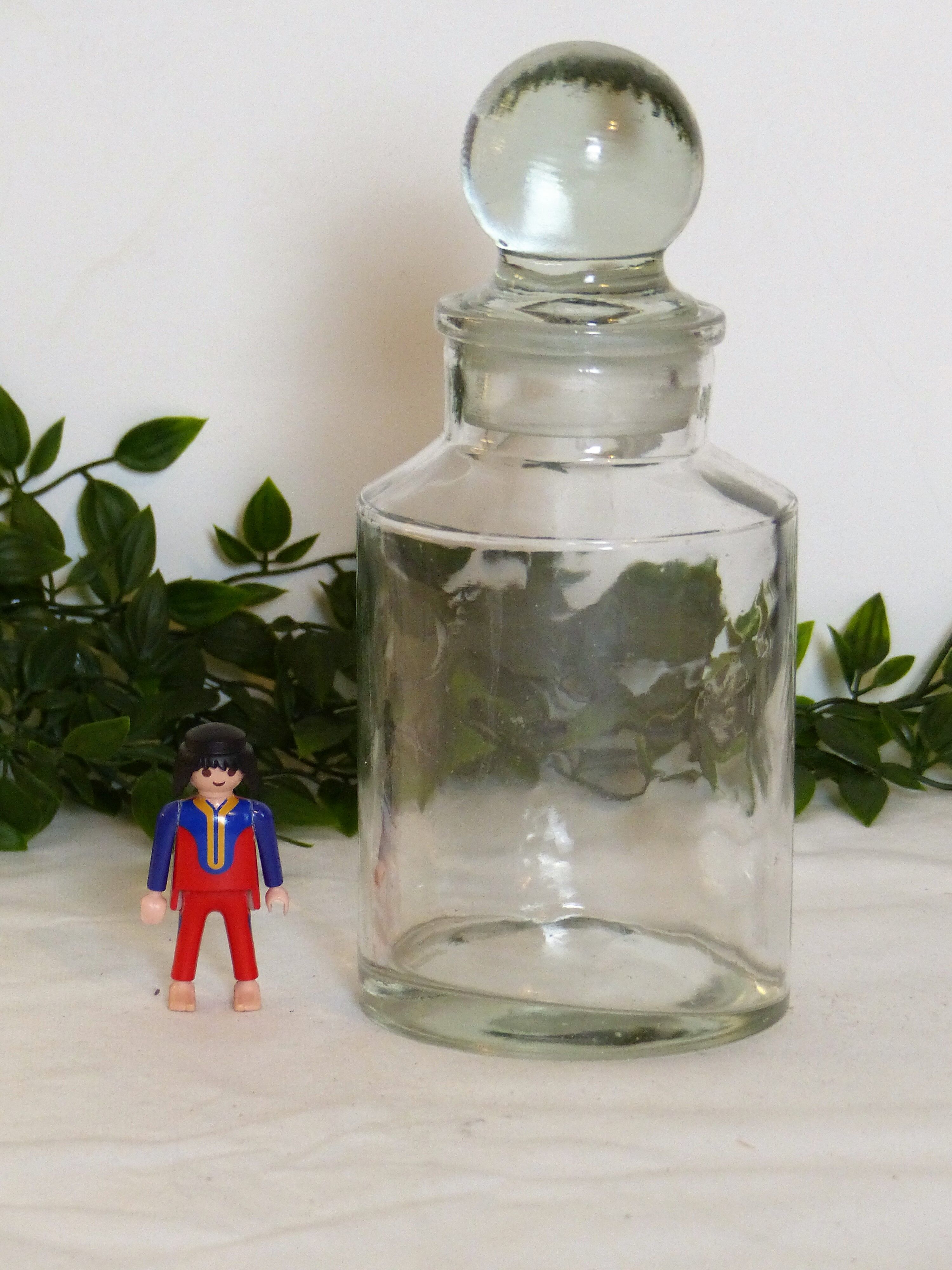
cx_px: 476
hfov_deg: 9.8
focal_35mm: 151
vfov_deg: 13.1
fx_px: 5537
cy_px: 635
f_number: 2.8
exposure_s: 1/50
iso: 400
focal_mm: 24.8
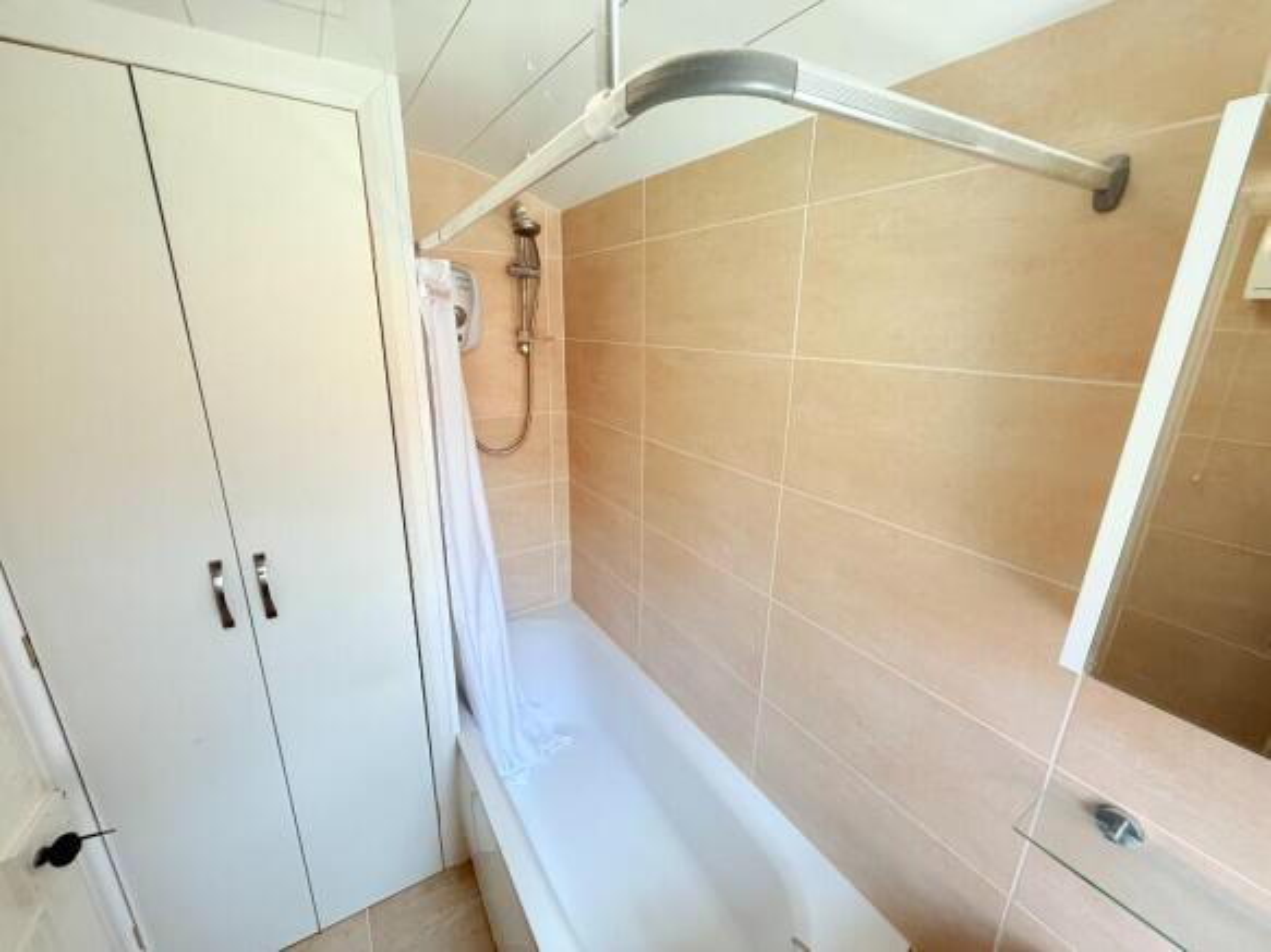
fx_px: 514
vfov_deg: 85.7
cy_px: 476
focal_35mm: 14
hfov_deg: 102.1
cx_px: 636
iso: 200
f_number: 2.2
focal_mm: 2.22
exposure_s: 1/100
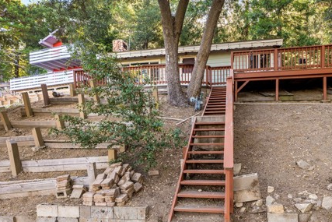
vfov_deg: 52.0
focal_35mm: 24
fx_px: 221
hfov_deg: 73.0
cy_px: 151
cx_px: 197
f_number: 5.6
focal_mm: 16
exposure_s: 1/30
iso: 160
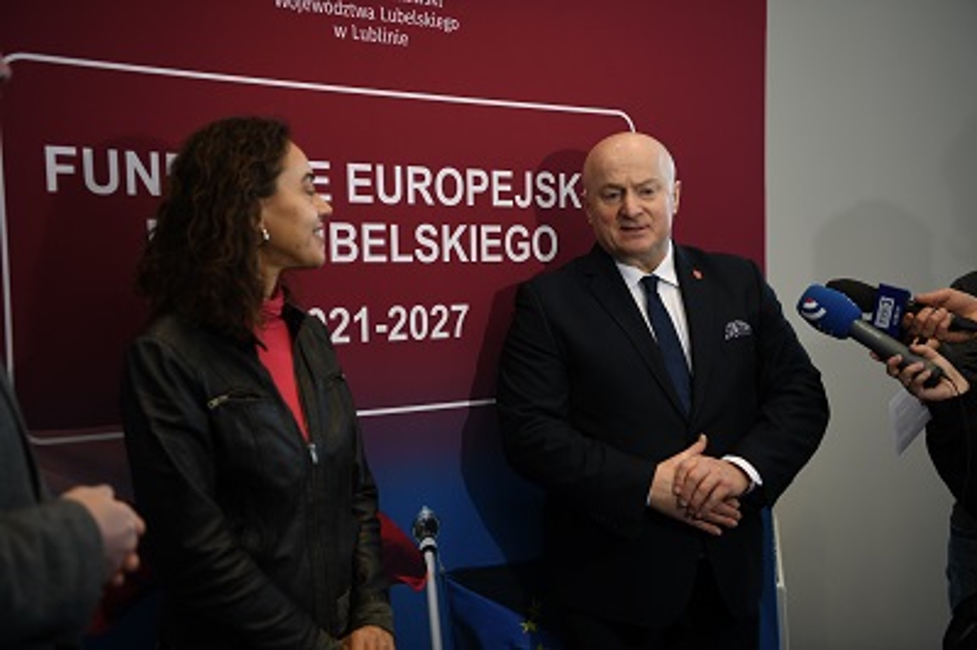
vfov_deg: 26.9
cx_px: 488
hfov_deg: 39.6
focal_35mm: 50
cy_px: 325
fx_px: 1356
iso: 320
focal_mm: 50
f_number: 3.2
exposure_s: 1/50
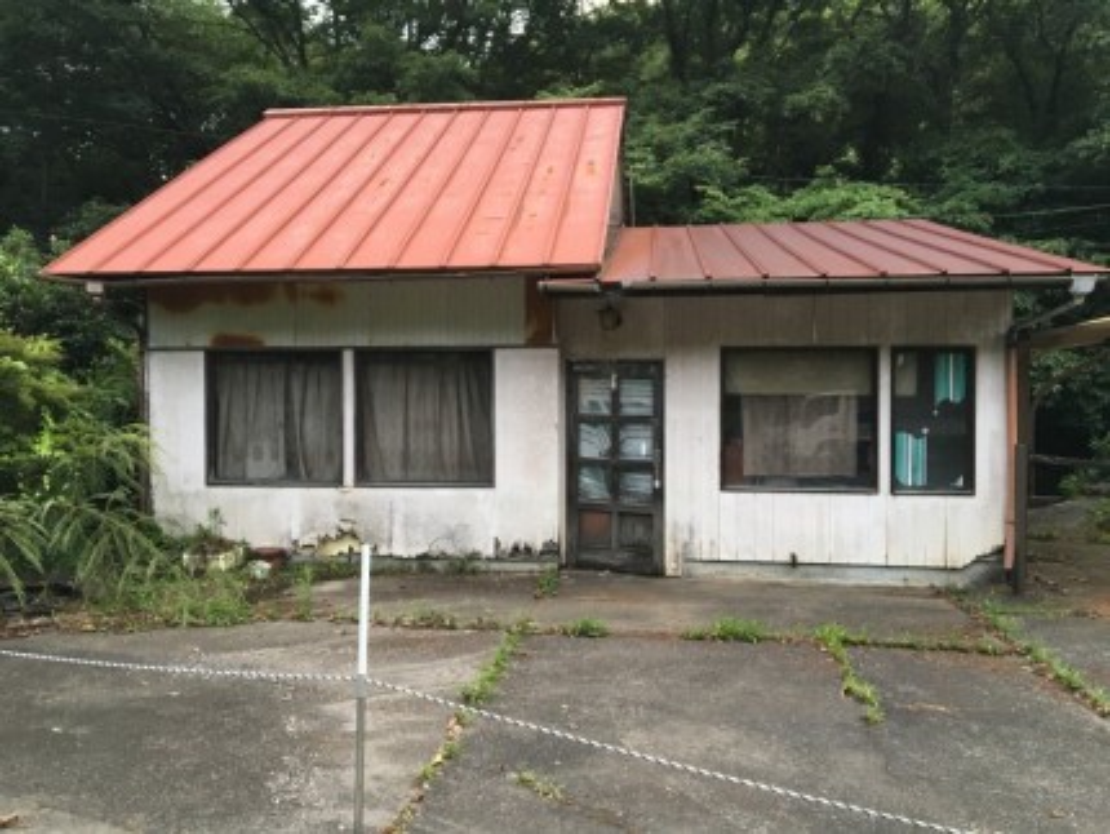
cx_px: 555
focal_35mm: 29
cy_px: 417
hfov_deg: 61.6
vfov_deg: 48.3
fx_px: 930
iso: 80
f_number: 2.2
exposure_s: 1/30
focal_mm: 4.15
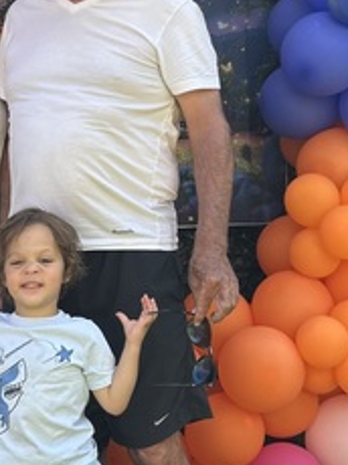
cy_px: 198
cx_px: 49
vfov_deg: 22.5
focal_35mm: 87
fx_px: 1168
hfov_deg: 16.8
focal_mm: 5.7
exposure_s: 1/808
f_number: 1.5
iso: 50
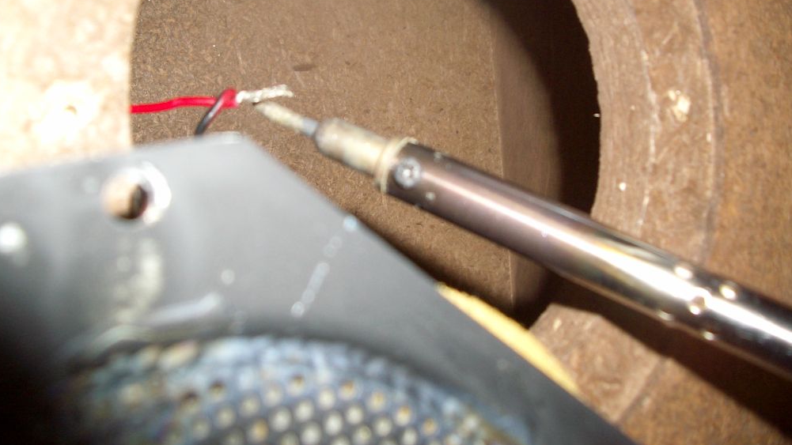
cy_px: 165
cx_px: 396
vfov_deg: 30.3
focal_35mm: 39
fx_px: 819
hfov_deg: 51.6
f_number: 2.6
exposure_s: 1/60
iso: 100
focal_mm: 5.8
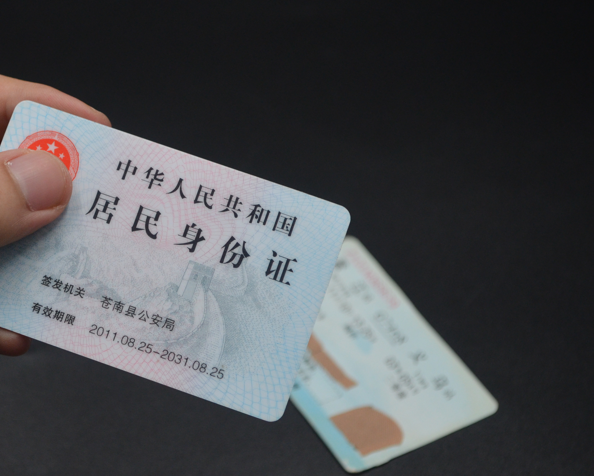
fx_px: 1723
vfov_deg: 15.7
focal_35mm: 98
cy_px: 259
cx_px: 171
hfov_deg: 19.5
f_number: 5.3
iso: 900
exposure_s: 1/500
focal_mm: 44
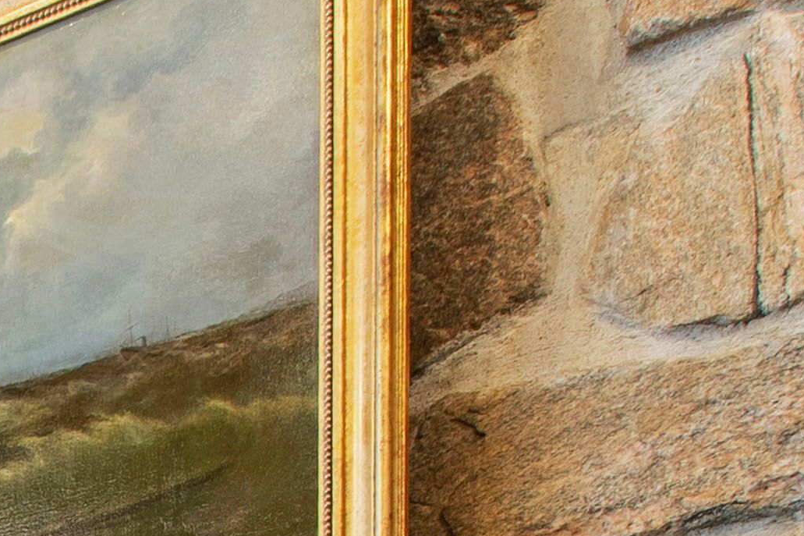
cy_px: 1265
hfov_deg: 20.2
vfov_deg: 13.0
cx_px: -522
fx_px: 1809
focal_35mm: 81
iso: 100
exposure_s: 1
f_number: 8
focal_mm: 10
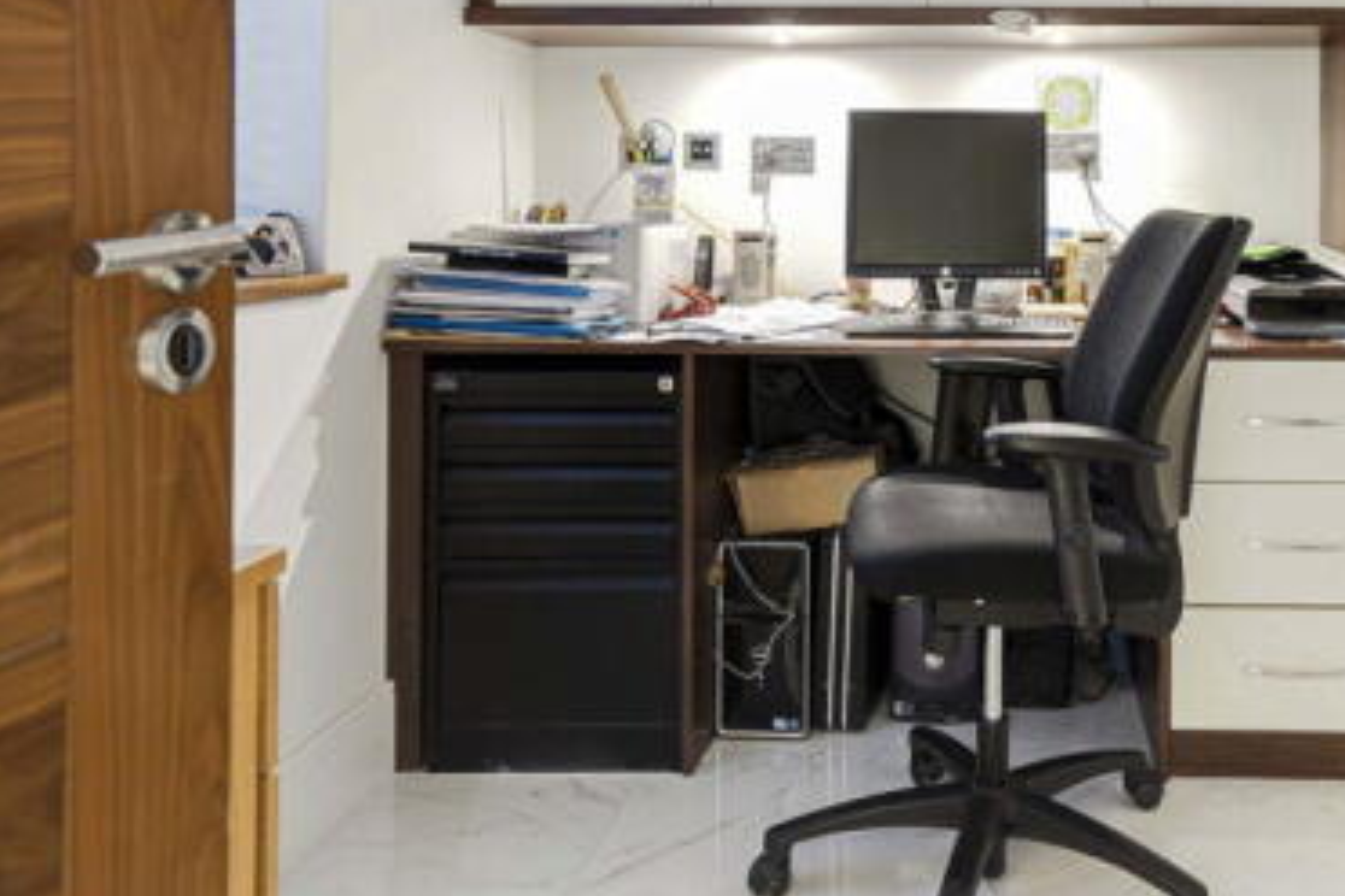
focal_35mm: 30
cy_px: 190
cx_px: 1002
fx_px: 1121
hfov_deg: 58.8
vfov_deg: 41.9
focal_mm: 17
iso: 100
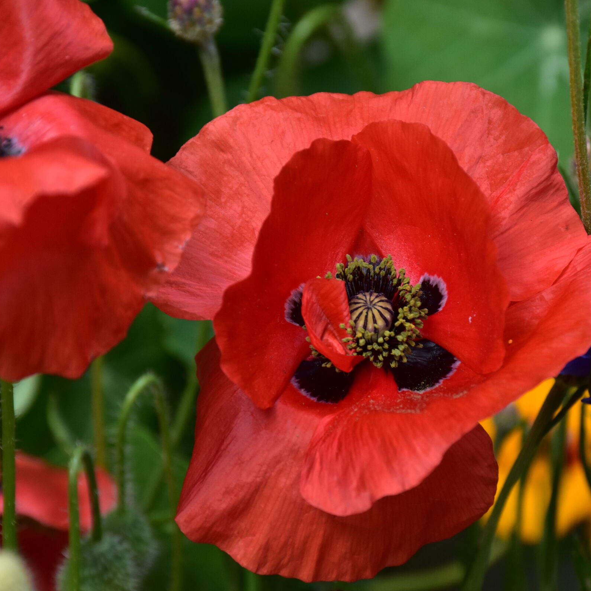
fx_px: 5196
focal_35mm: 269
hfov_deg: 6.5
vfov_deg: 6.5
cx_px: 363
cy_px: 294
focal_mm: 140
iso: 900
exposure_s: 1/125
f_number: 9
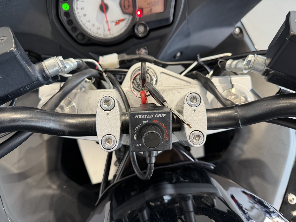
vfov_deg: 56.8
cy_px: 111
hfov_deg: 71.6
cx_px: 148
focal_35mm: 24
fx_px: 205
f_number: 1.78
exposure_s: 1/121
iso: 125
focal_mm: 6.76
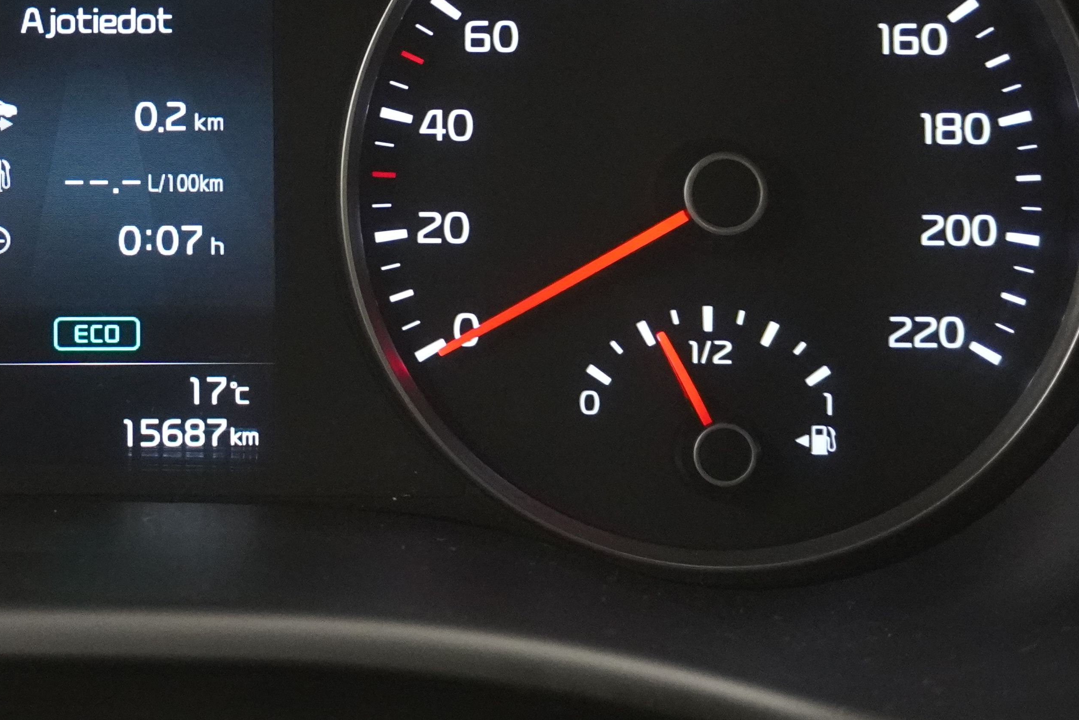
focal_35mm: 96
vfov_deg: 14.1
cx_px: 87
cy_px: 93
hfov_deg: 20.7
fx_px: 2883
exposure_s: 1/50
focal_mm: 27
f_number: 4.5
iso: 4000
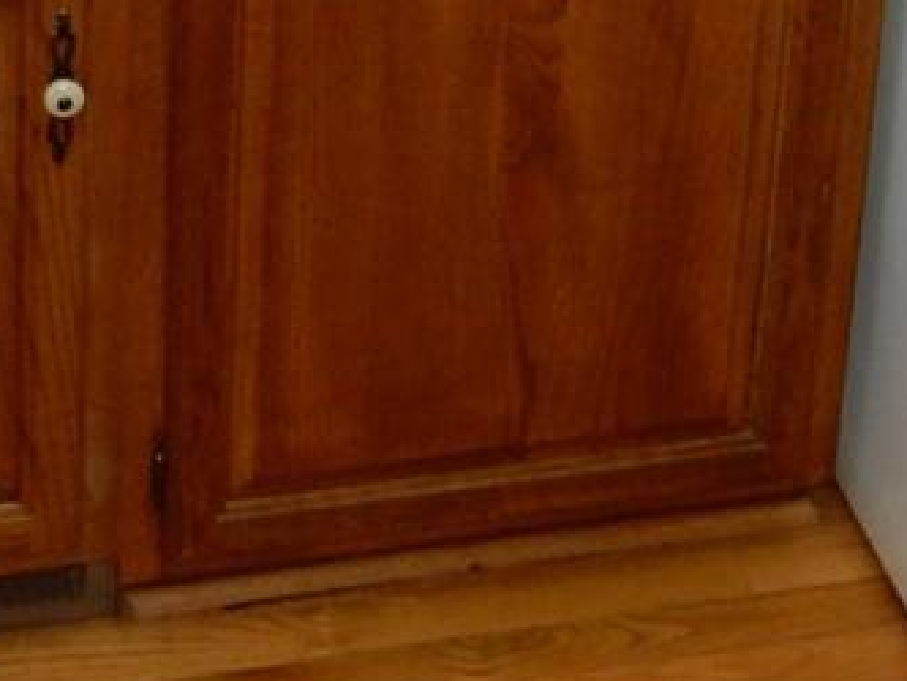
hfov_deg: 16.4
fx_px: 3145
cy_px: -697
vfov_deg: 11.2
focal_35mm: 120
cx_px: 444
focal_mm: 4.5
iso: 200
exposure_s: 1/30
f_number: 3.7
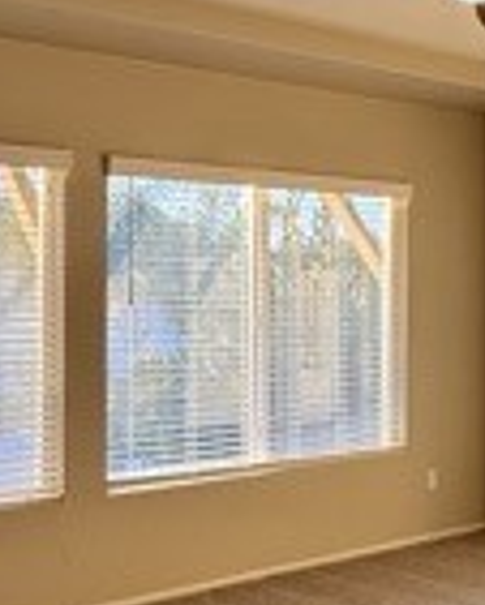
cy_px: 292
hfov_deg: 24.2
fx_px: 1111
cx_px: 399
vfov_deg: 30.5
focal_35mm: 62
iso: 64
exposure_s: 1/120
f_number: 2.2
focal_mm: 2.22
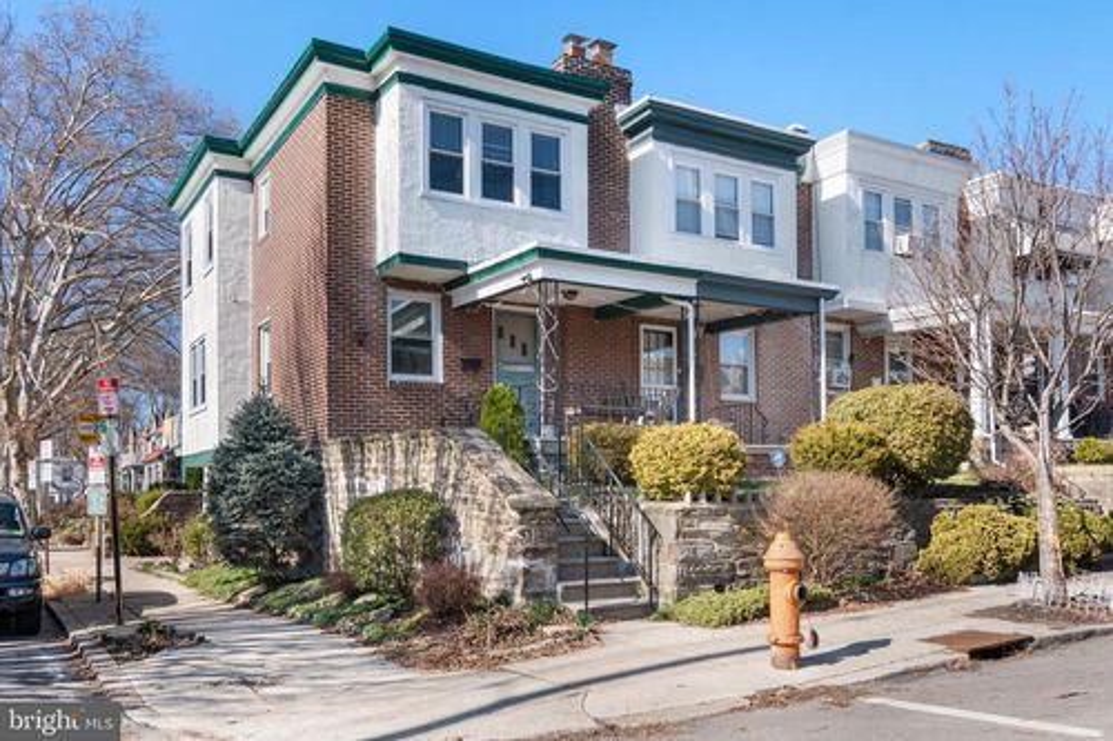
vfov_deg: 43.6
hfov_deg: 61.9
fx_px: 927
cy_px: 370
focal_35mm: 30
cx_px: 556
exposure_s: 1/15
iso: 250
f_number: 9
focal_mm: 20
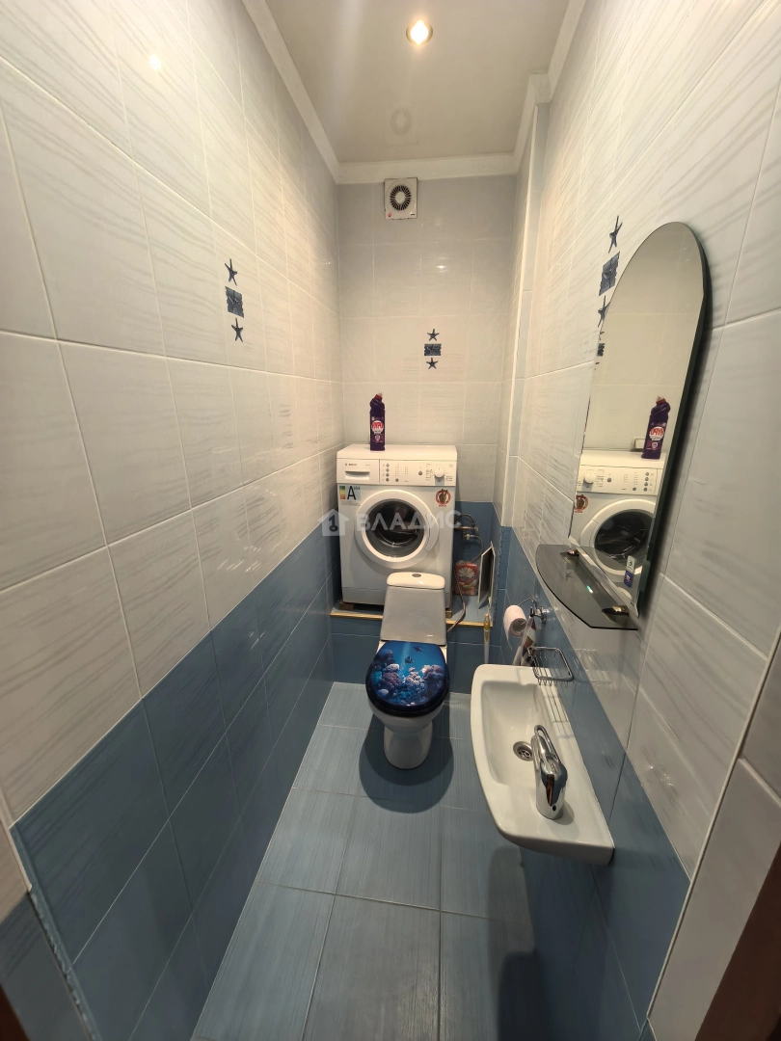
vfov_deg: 106.2
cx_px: 390
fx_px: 391
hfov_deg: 89.9
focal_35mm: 13
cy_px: 520
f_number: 2.2
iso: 400
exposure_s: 1/50
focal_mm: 1.76
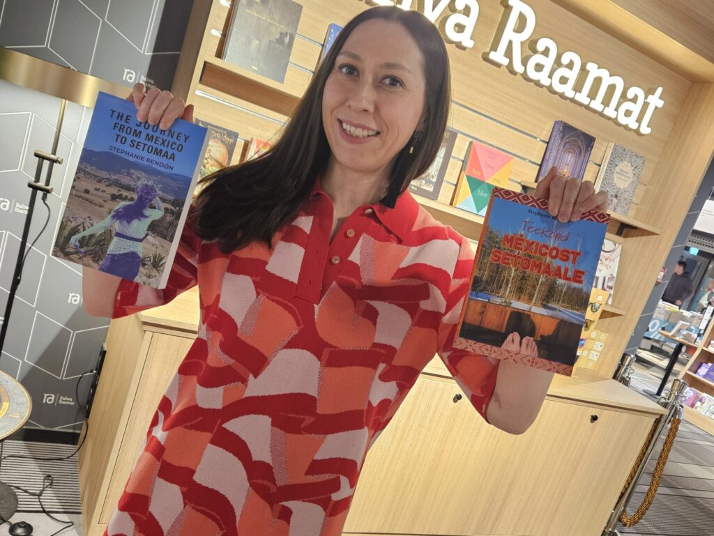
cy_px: 268
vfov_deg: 58.9
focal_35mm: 23
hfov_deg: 73.9
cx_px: 357
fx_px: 475
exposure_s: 1/40
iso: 500
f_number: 1.8
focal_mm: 5.4
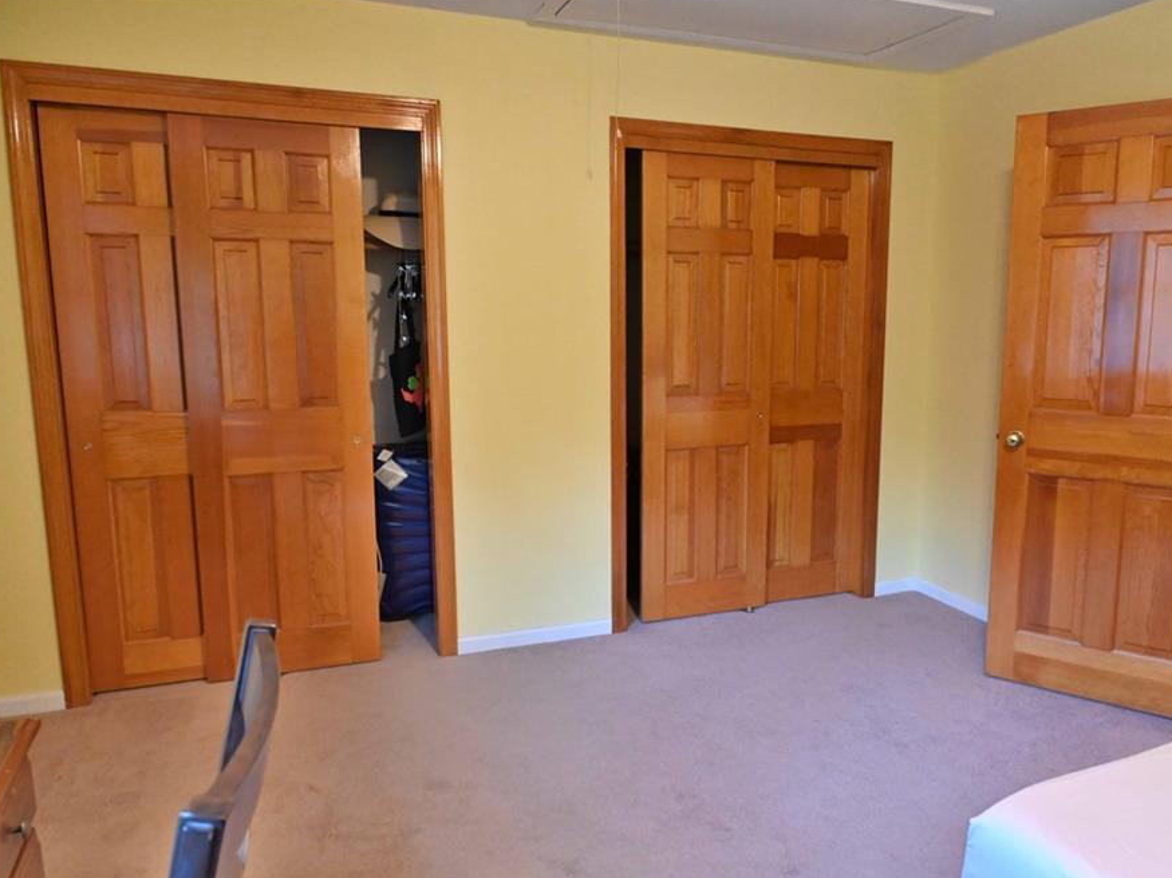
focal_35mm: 27
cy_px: 448
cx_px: 671
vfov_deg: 51.3
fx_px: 914
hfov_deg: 65.0
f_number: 5.6
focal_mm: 24
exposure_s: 1/15
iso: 8000
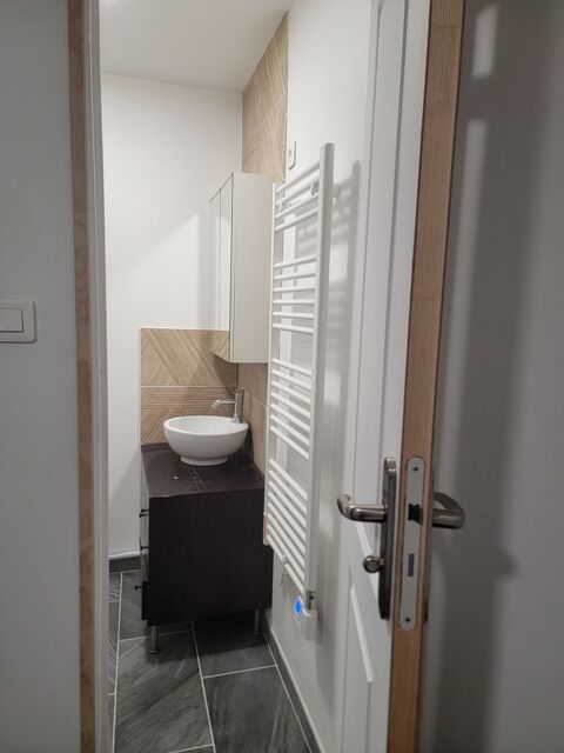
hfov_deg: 56.8
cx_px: 282
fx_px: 521
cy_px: 376
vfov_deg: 71.6
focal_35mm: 24
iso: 200
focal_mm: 6.7
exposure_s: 1/100
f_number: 1.8
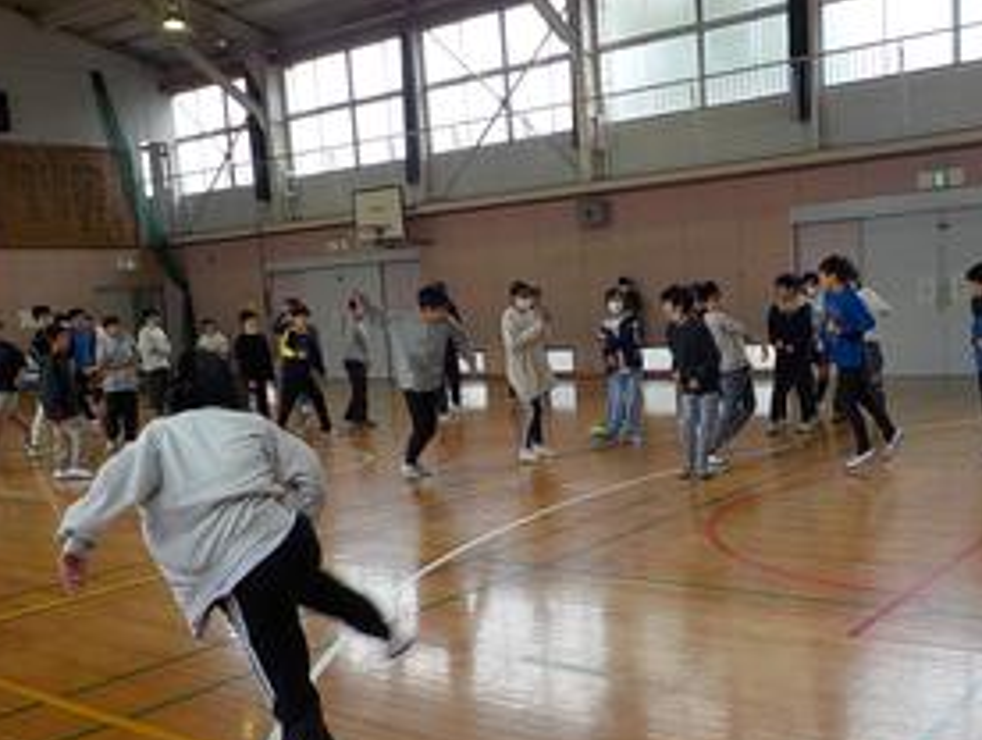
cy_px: 461
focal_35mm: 38
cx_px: 587
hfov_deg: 48.6
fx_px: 1080
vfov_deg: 37.6
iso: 125
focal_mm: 4.1
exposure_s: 1/100
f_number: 3.3
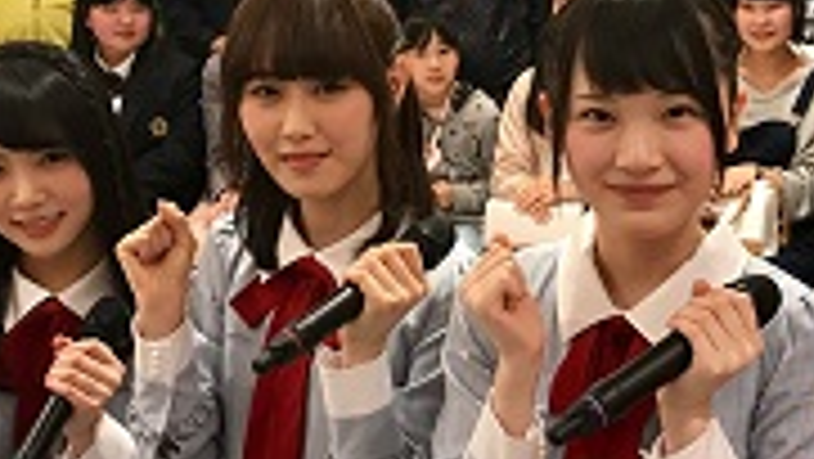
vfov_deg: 17.5
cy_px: 254
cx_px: 562
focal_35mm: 69
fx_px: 1490
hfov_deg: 30.3
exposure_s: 1/17
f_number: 1.8
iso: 40
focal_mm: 3.99
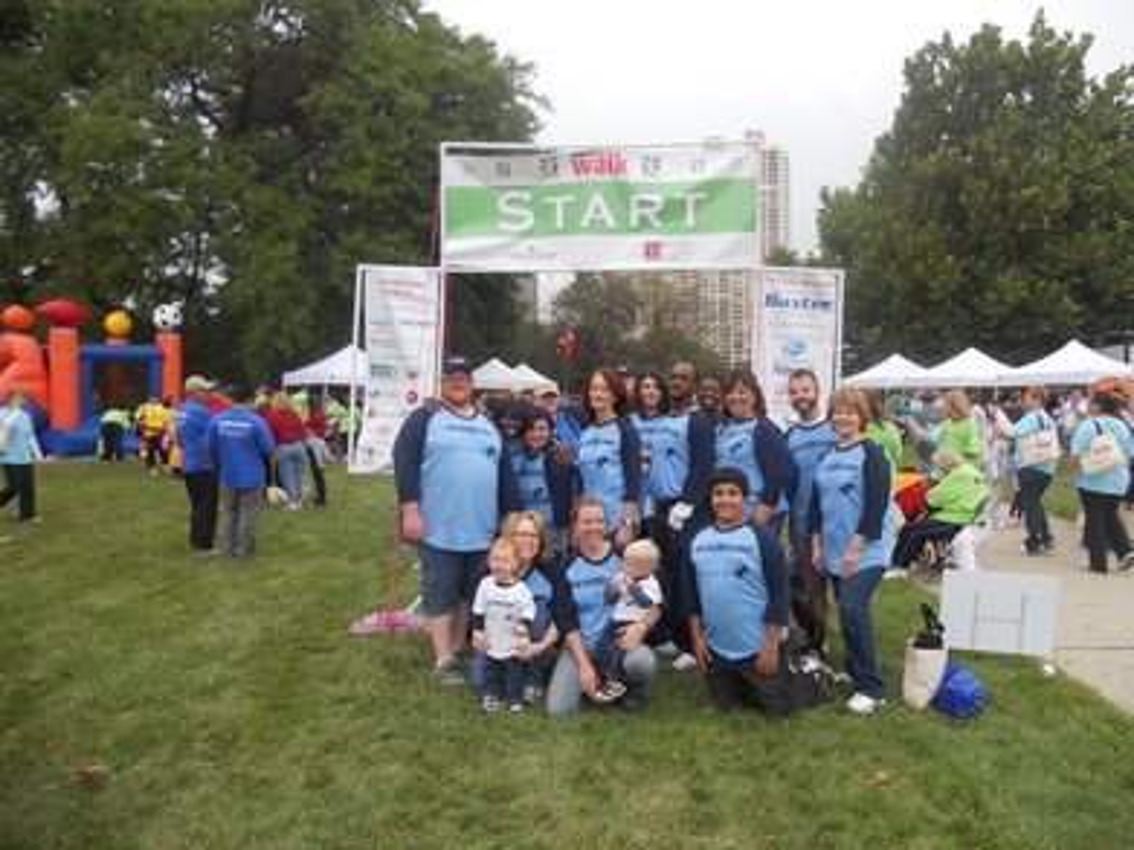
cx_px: 567
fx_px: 884
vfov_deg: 51.3
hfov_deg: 65.3
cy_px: 425
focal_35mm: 27
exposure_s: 1/50
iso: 80
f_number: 3.2
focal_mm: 4.9
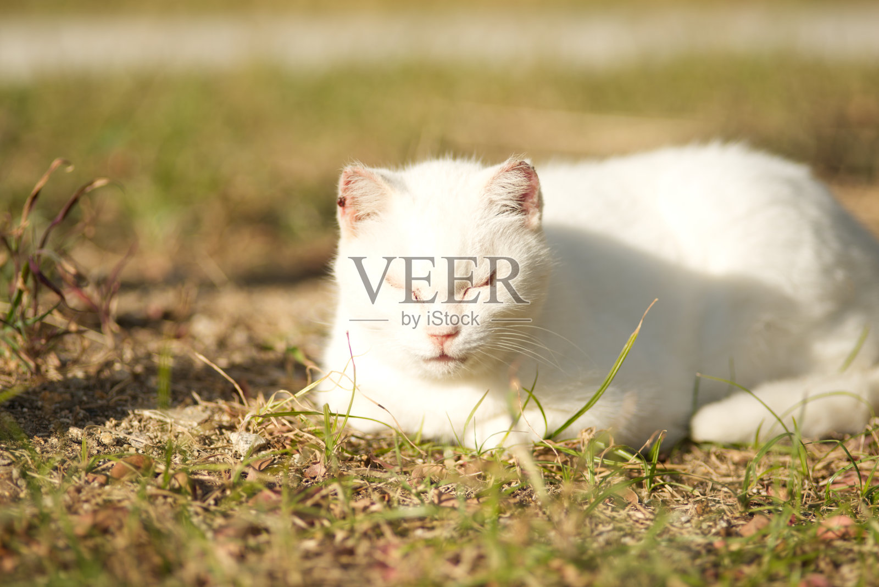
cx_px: 440
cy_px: 294
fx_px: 4398
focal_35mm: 180
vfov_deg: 7.6
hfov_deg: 11.4
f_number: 2.8
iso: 100
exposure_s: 1/2000
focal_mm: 180
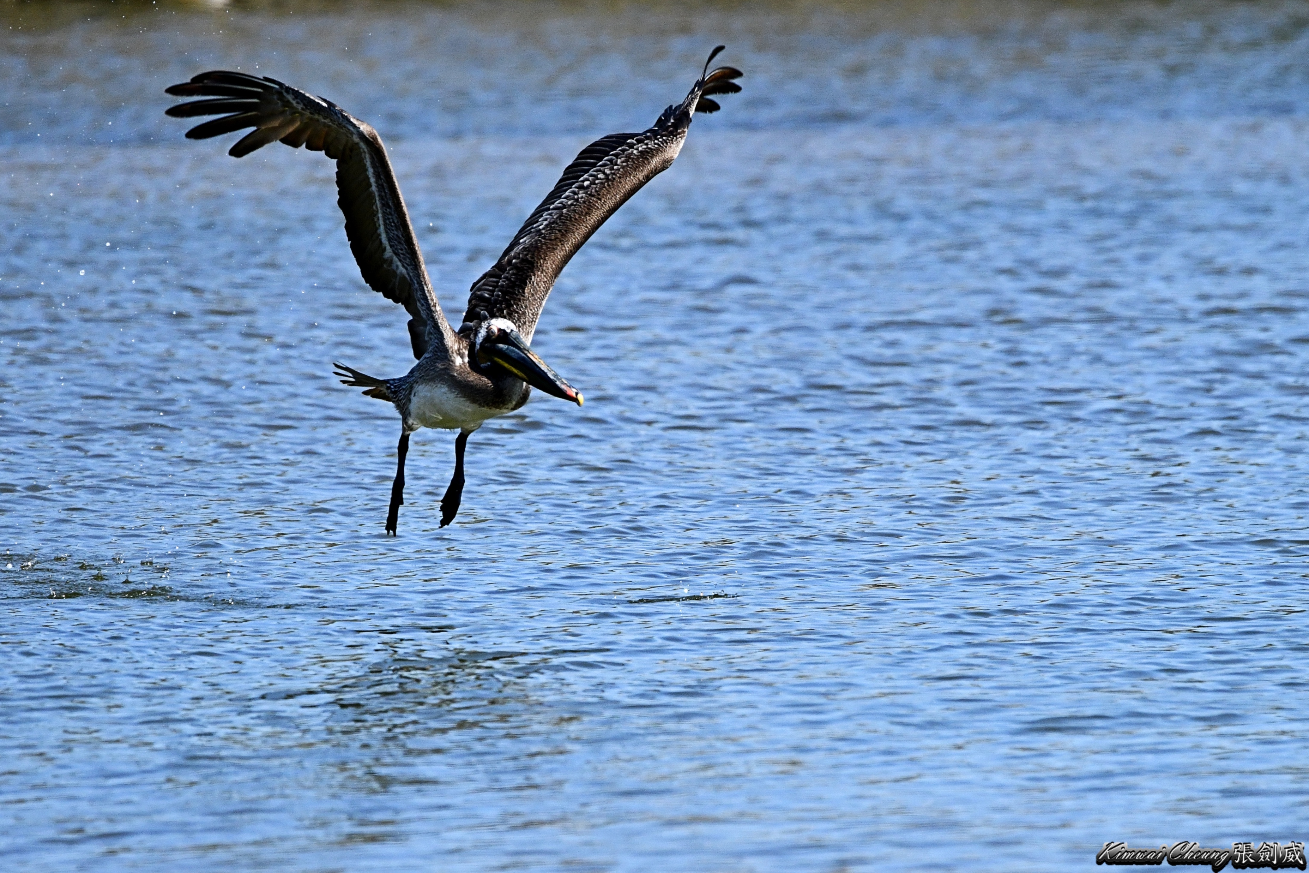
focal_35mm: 600
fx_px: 21814
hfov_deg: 3.4
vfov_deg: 2.3
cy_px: 436
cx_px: 654
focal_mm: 600
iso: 1250
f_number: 9
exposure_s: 1/4000
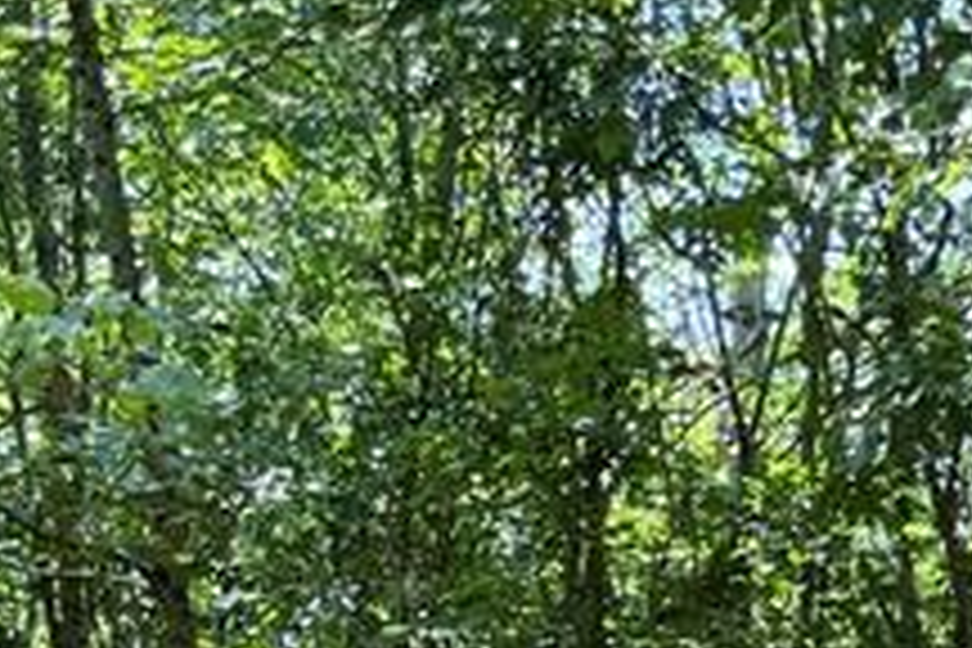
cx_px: 1390
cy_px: 1674
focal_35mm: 128
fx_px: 3456
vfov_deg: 9.3
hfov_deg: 15.0
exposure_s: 1/397
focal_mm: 5.1
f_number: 1.6
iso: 50
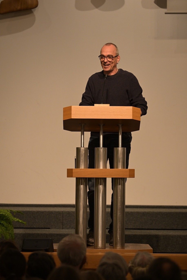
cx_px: 94
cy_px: 140
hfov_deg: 5.5
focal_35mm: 250
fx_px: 1948
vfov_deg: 8.2
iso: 1000
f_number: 5
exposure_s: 1/125
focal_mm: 250
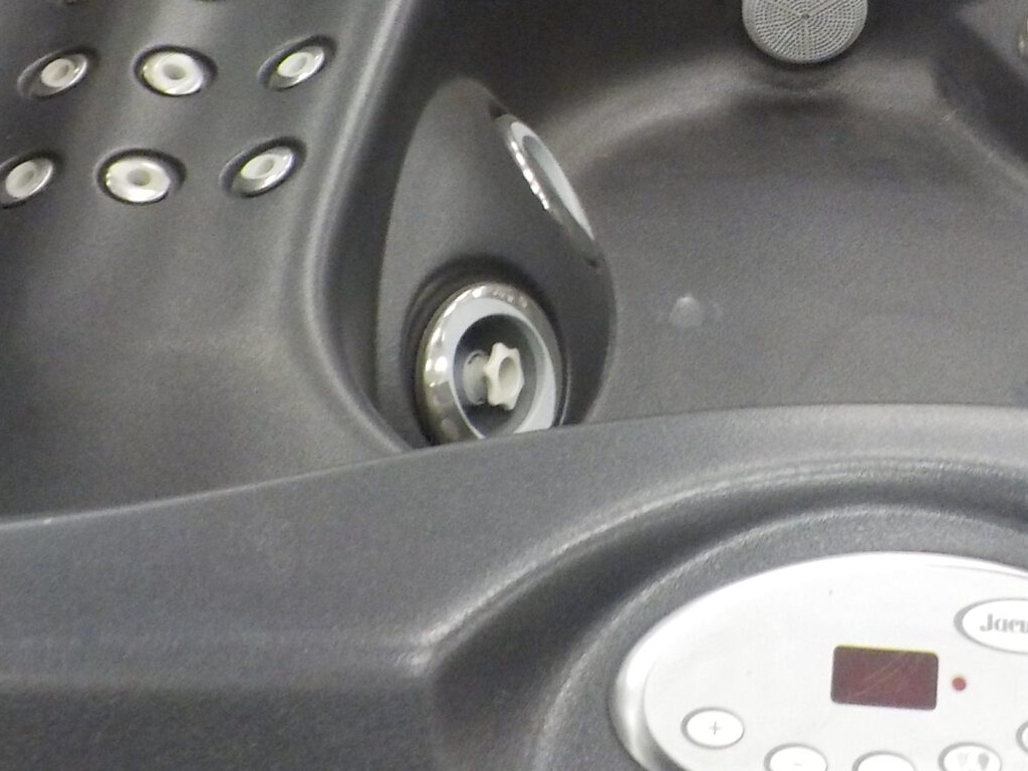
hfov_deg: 25.5
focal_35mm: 75
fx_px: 2227
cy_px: 9
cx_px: 828
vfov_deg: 19.1
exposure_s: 1/30
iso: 400
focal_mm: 4.1
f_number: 3.3
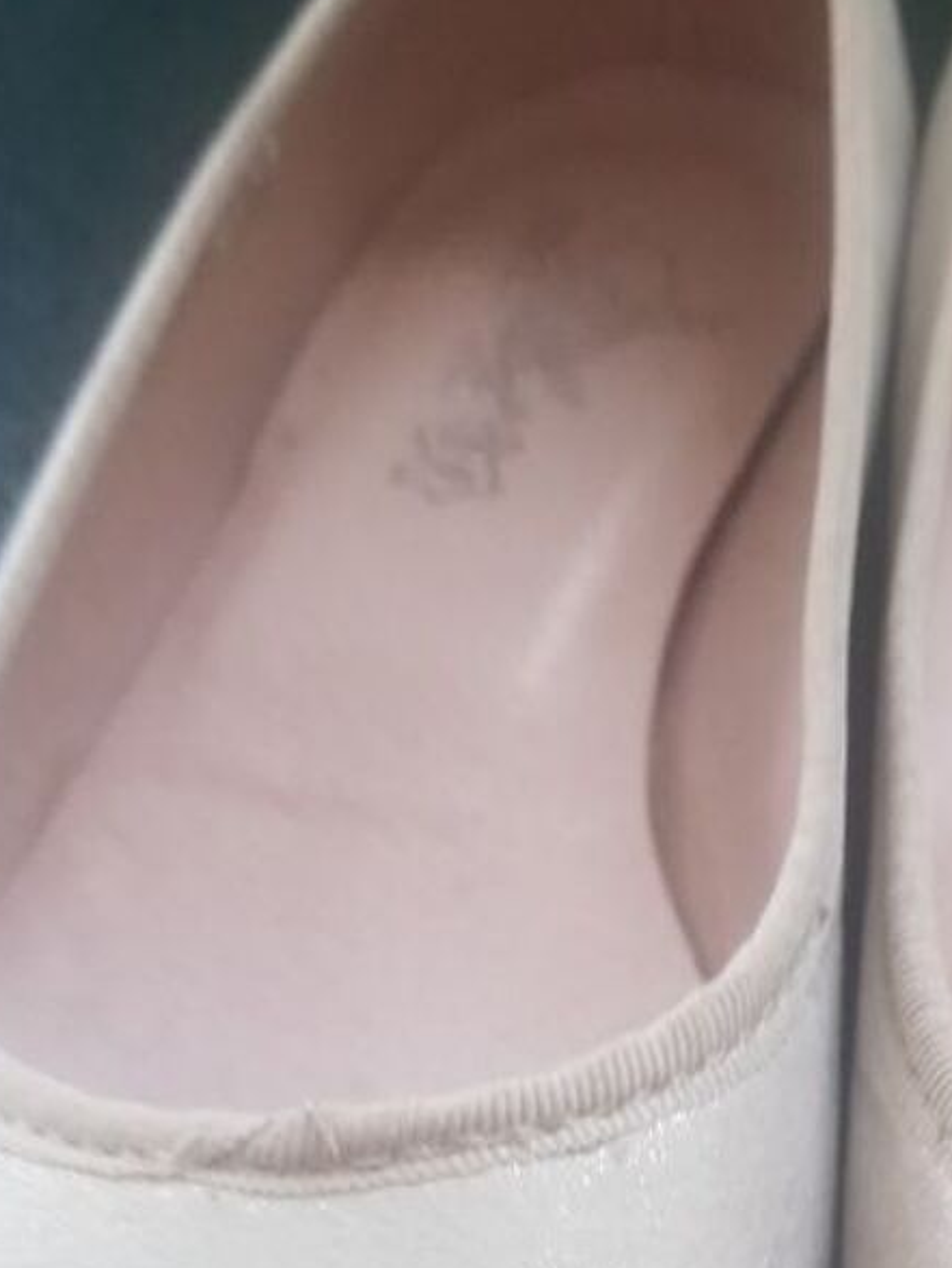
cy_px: 1405
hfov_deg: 24.5
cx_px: 738
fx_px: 2161
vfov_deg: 29.4
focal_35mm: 59
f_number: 1.7
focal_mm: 4.25
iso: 200
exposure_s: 1/13
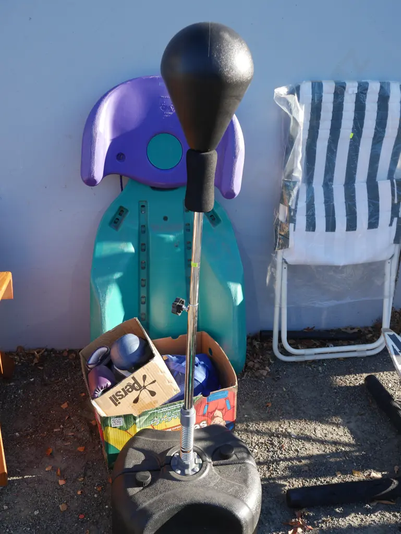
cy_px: 267
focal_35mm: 34
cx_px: 200
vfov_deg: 53.9
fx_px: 525
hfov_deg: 41.8
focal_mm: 17
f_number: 5
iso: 200
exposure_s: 1/200
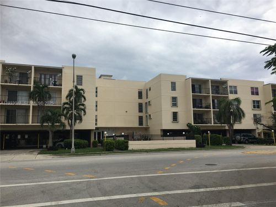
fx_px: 231
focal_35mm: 29
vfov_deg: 48.2
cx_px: 138
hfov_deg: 61.7
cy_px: 104
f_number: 2.2
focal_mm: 4.15
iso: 25
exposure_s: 1/2481
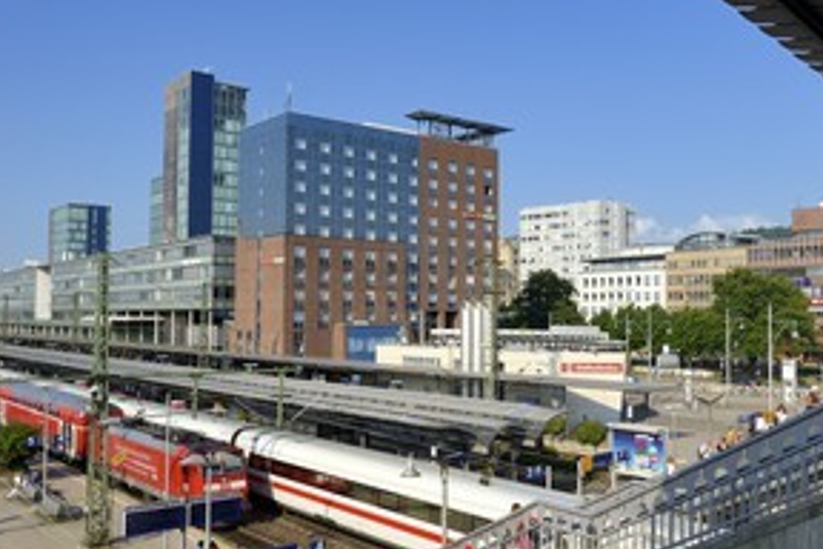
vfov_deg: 37.9
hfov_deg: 54.2
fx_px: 800
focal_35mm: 35
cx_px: 472
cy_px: 280
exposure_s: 1/200
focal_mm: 24
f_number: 14
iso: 200
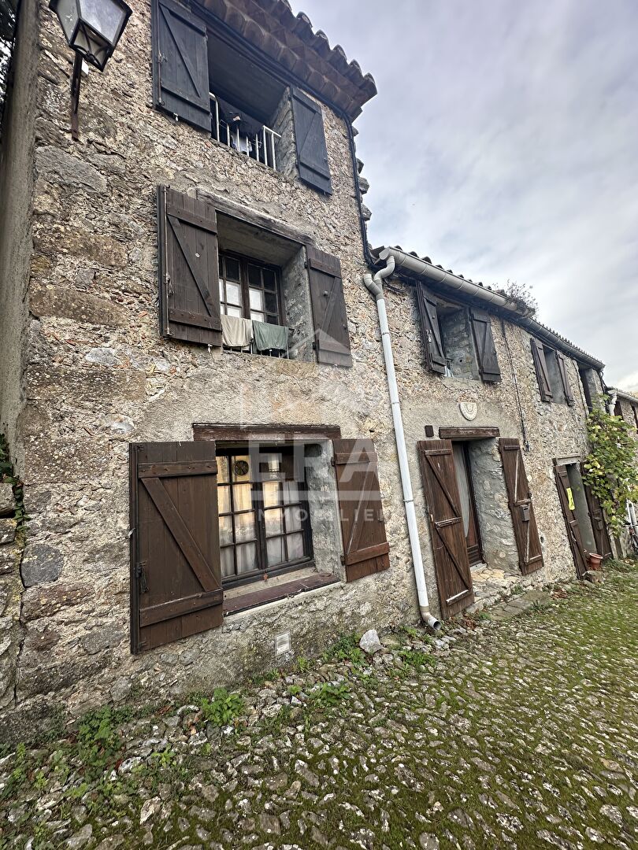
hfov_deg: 85.7
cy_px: 425
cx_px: 319
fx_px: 344
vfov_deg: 102.1
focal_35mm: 14
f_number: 2.2
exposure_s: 1/319
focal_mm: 2.22
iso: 40
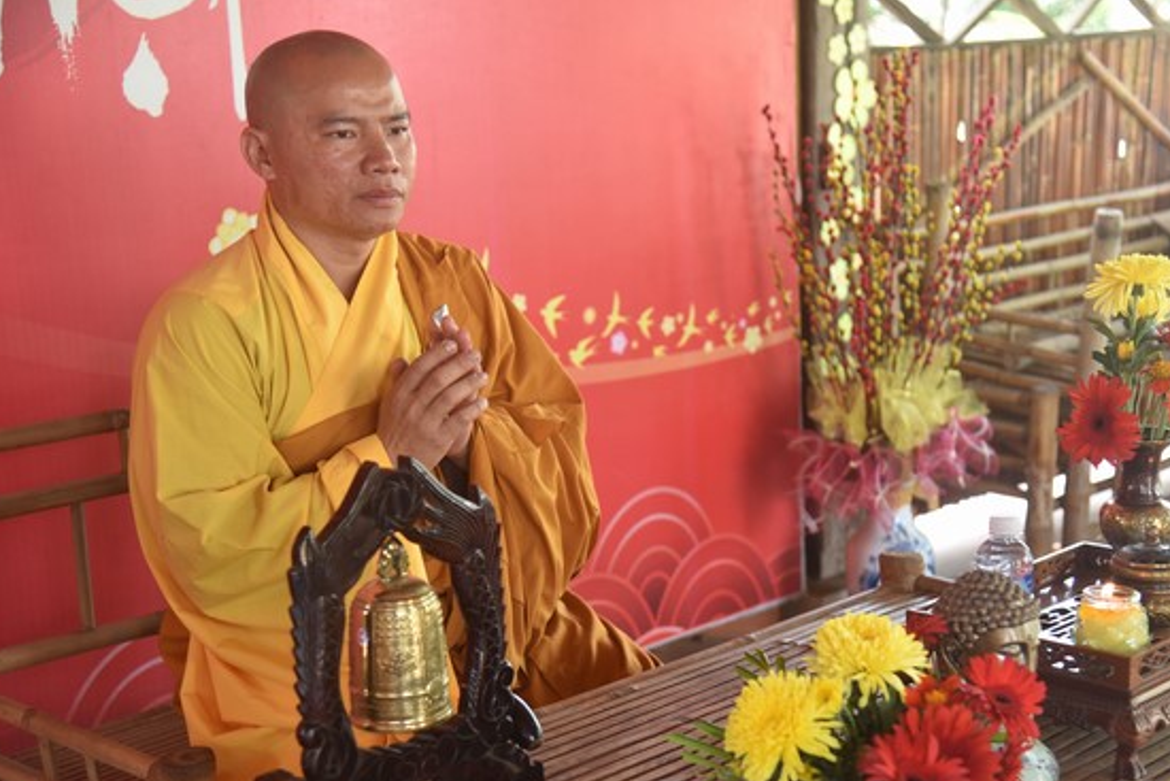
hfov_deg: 30.9
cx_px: 657
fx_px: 2113
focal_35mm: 65
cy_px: 460
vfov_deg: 20.9
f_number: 4
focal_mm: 55
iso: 640
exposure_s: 1/60
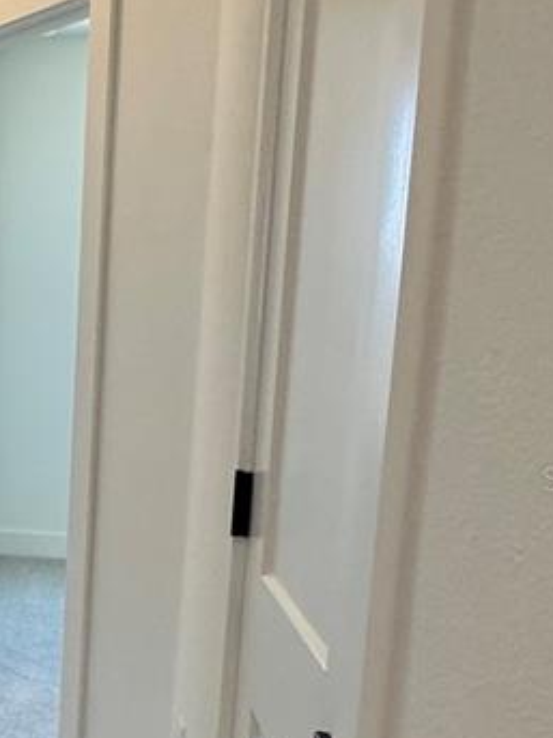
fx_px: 1044
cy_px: 478
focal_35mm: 49
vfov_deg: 38.6
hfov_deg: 23.7
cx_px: -273
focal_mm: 2.22
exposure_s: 1/120
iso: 125
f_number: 2.2
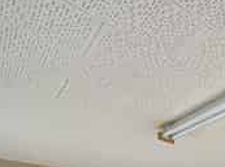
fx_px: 259
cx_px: 266
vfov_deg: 27.7
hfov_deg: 36.7
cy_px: 234
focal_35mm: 40
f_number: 2.2
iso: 100
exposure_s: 1/99
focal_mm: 2.22
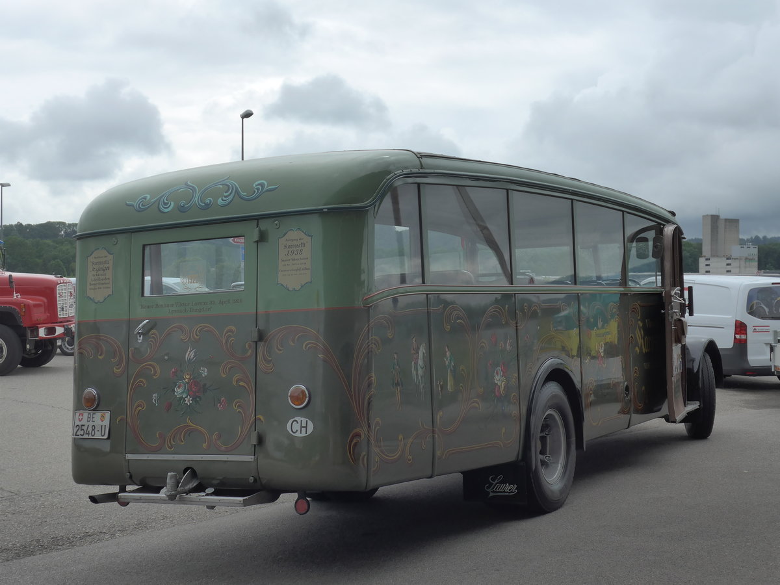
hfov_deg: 36.8
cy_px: 292
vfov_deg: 28.0
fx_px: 1172
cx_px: 390
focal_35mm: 52
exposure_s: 1/1300
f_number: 3.3
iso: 160
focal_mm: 10.7
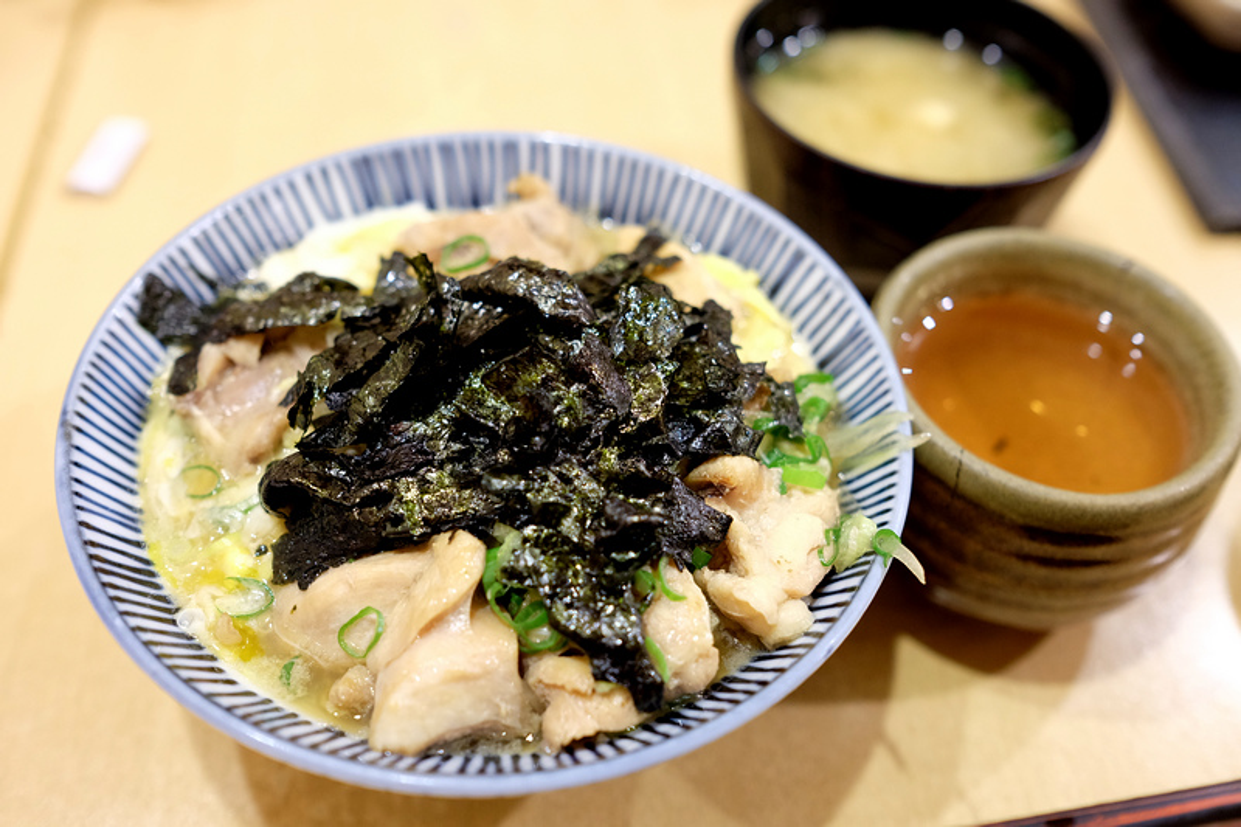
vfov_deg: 37.8
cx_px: 620
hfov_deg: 54.4
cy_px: 414
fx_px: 1206
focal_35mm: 35
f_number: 2.8
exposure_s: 1/38
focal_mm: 23
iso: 1600
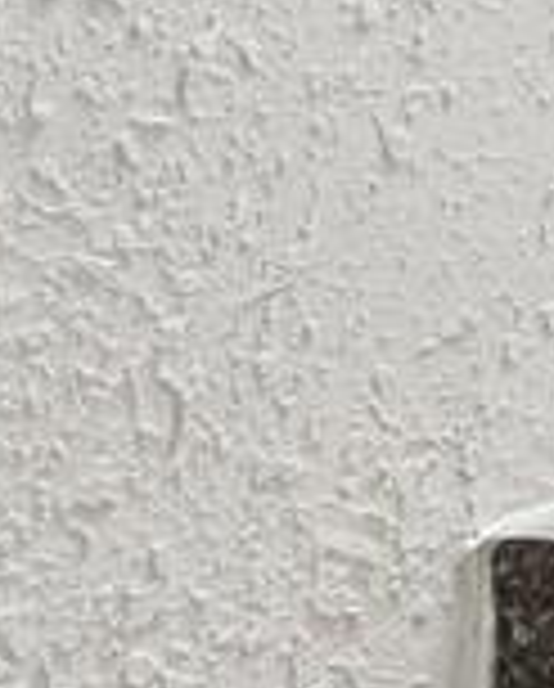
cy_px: -292
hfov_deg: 6.2
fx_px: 3004
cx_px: 2820
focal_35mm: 147
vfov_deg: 12.5
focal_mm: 10
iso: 200
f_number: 8
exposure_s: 1/10
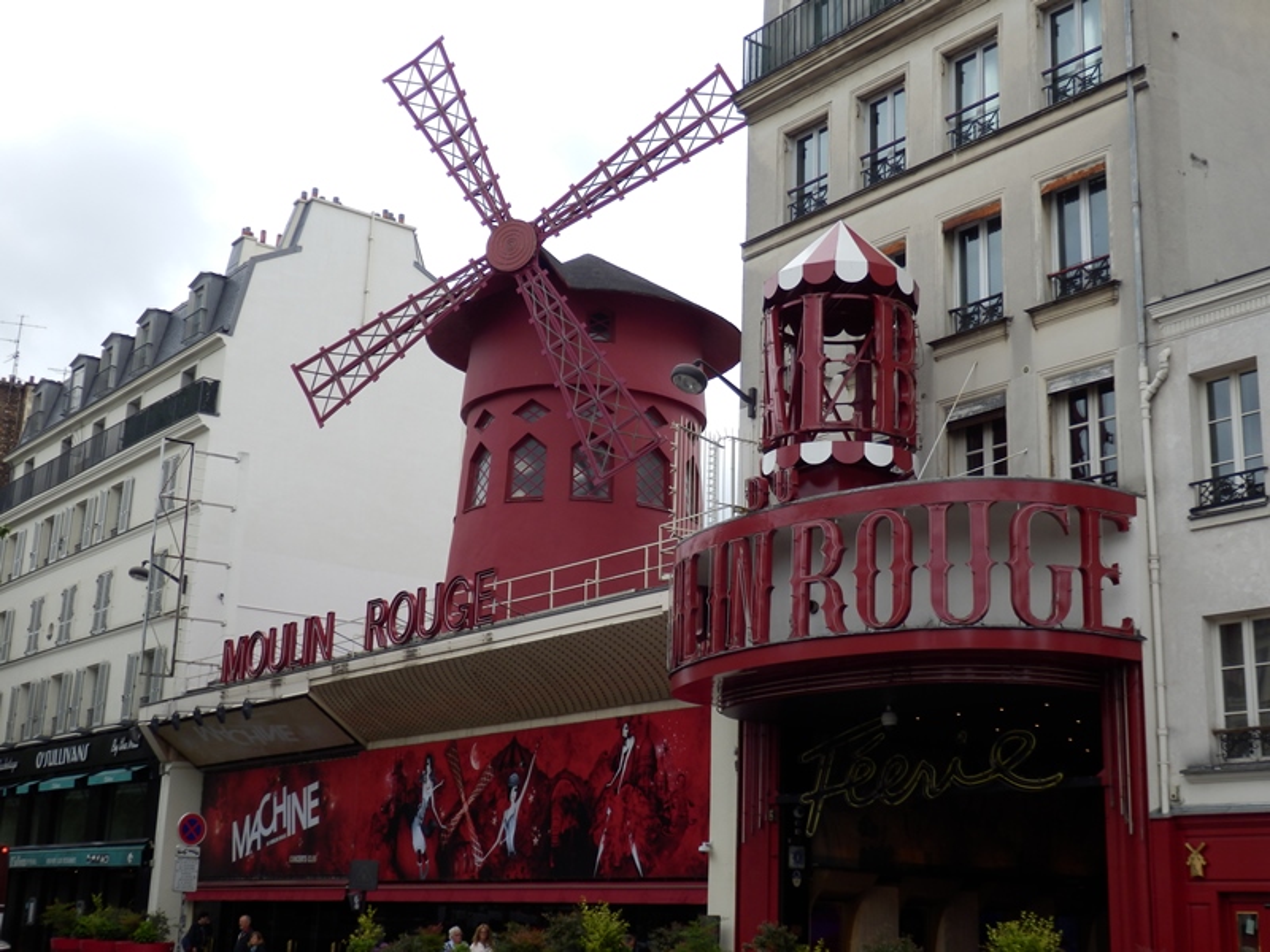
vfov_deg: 32.2
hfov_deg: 42.1
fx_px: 1651
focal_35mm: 45
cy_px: 476
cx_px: 635
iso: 80
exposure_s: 1/500
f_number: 3.8
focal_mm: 8
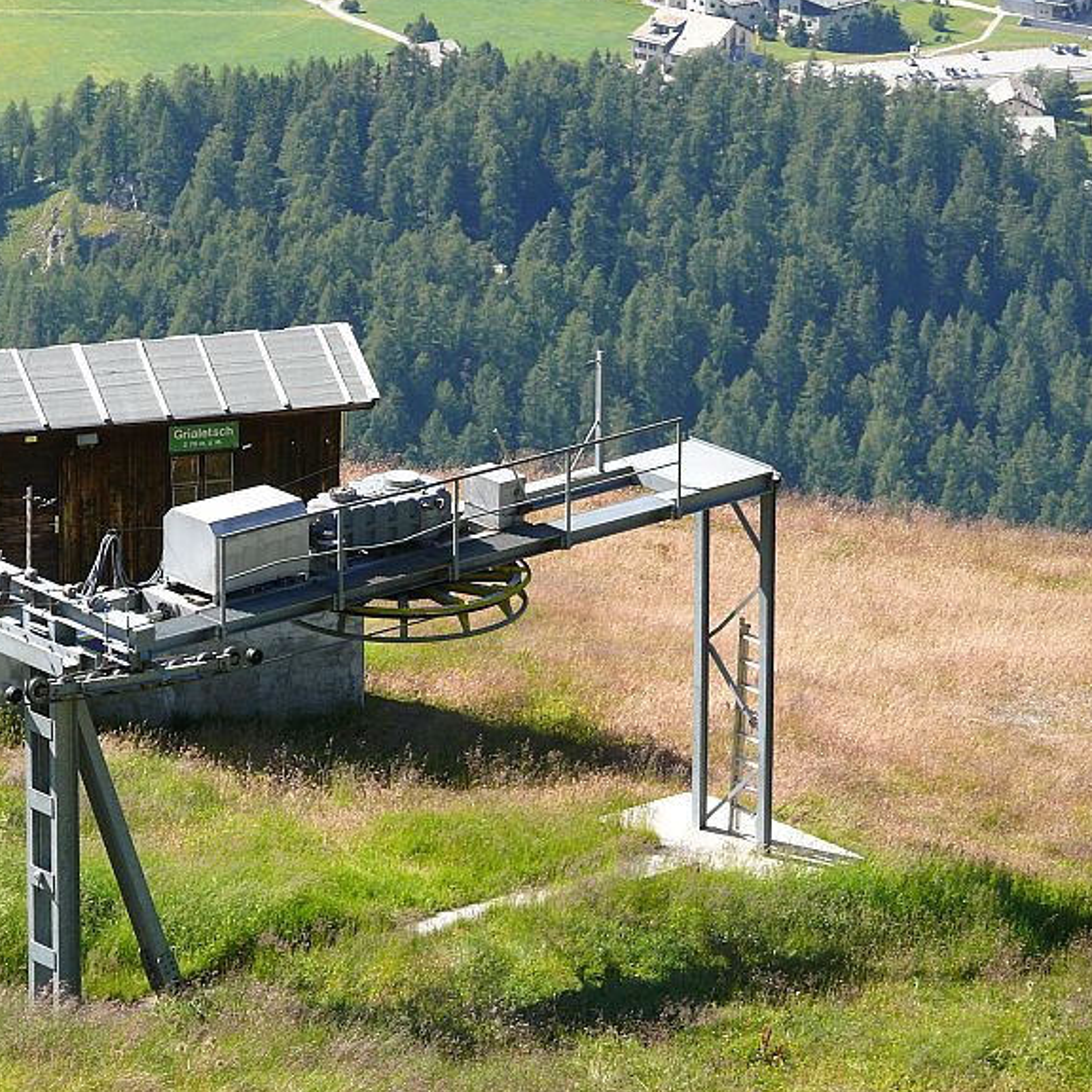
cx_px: 383
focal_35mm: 248
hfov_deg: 7.1
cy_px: 555
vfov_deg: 7.1
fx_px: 8851
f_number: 5
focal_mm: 42.7
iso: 100
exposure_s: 1/250
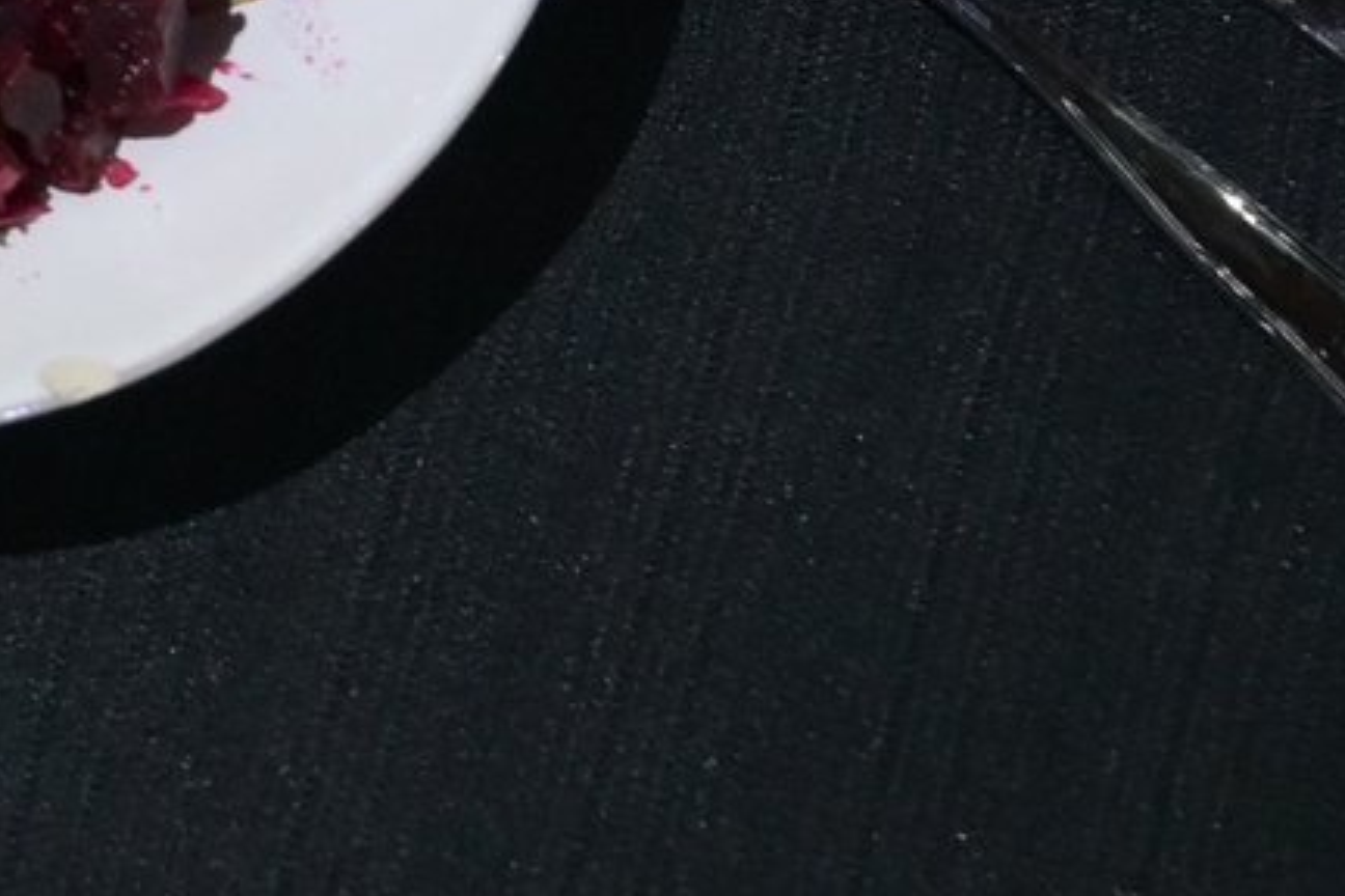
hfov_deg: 10.8
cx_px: -1628
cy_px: -571
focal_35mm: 169
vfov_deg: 7.9
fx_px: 6312
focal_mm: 28.5
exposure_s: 1/60
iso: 1600
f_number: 4
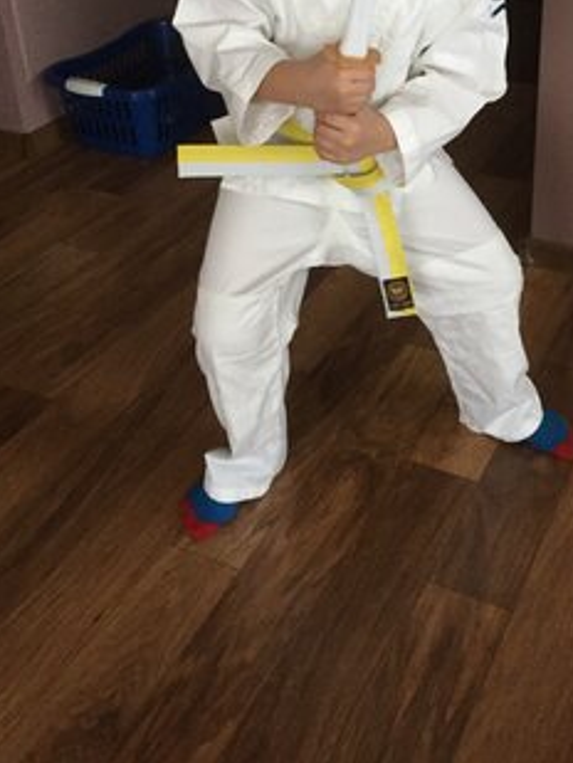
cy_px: 173
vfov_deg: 40.6
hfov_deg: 31.9
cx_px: 385
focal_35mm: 45
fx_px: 992
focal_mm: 4.15
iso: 250
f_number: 2.2
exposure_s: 1/17
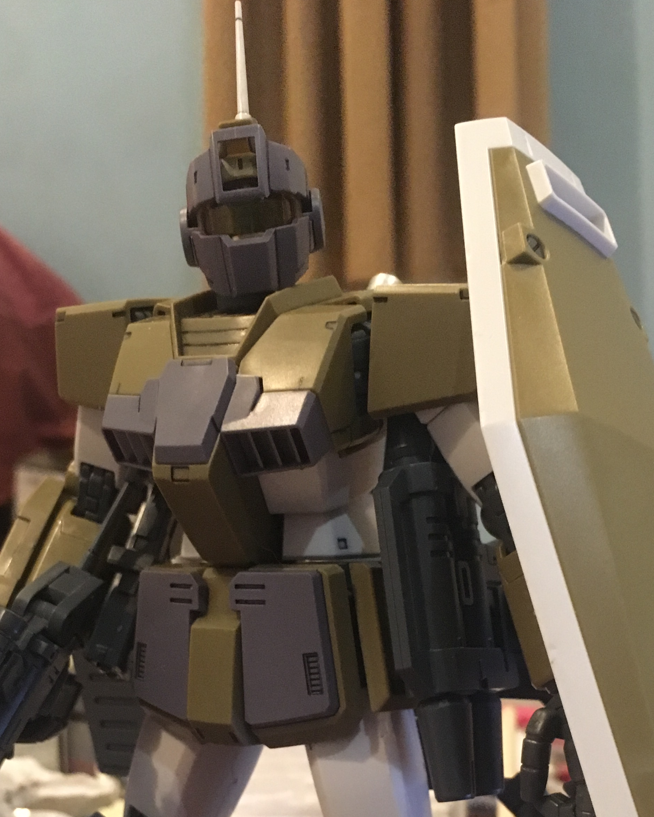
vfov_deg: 36.2
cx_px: 292
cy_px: 703
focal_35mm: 49
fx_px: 1186
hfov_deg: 30.8
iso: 500
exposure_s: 1/17
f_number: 2.2
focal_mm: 4.15
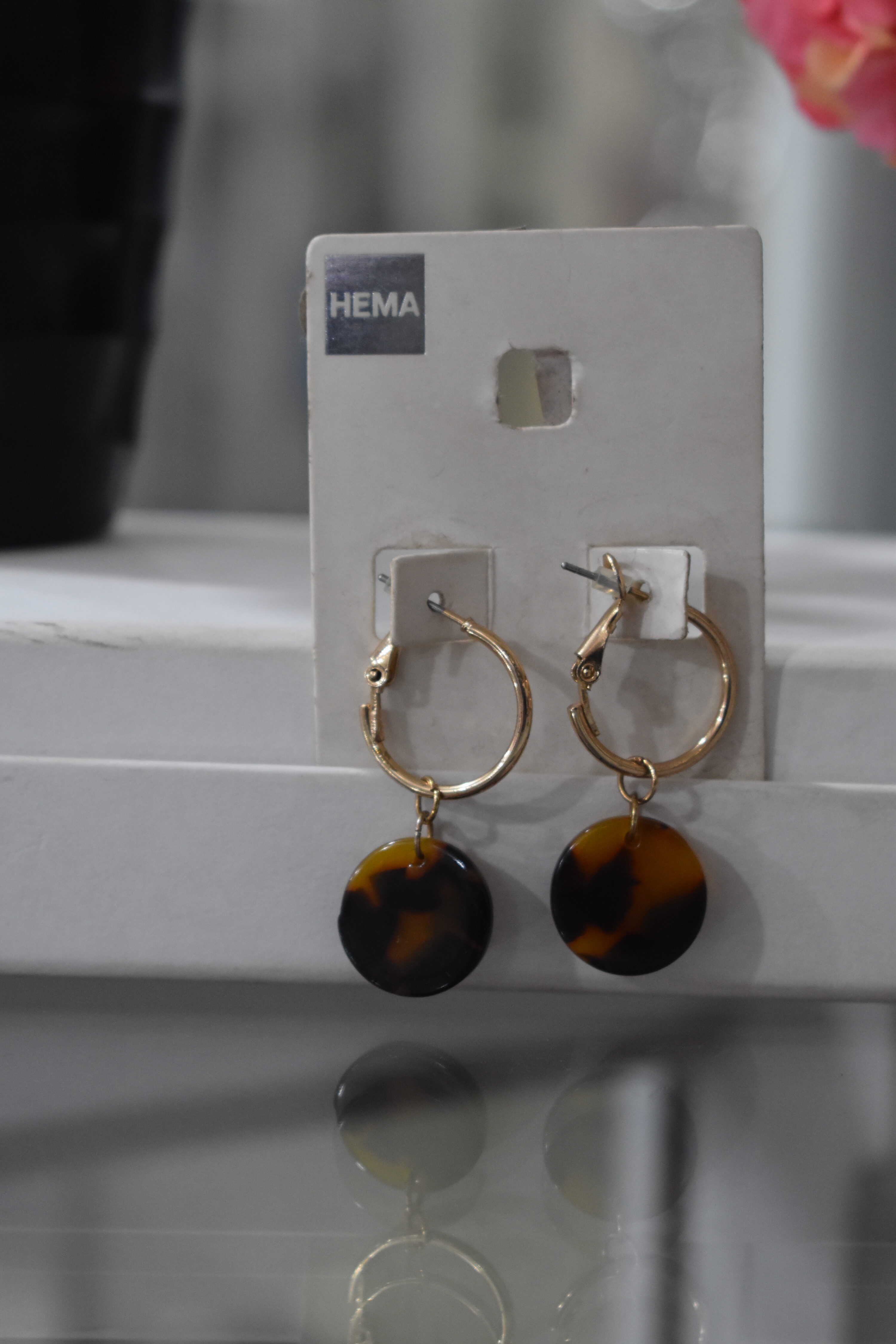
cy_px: 672
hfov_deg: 16.6
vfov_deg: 24.6
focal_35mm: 82
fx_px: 3078
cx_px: 448
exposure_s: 1/60
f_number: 5.6
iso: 1600
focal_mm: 55
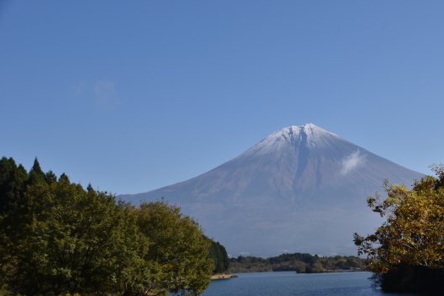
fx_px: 691
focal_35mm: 56
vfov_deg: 24.2
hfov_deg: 35.6
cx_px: 250
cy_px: 162
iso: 100
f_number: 8
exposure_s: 1/100
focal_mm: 32
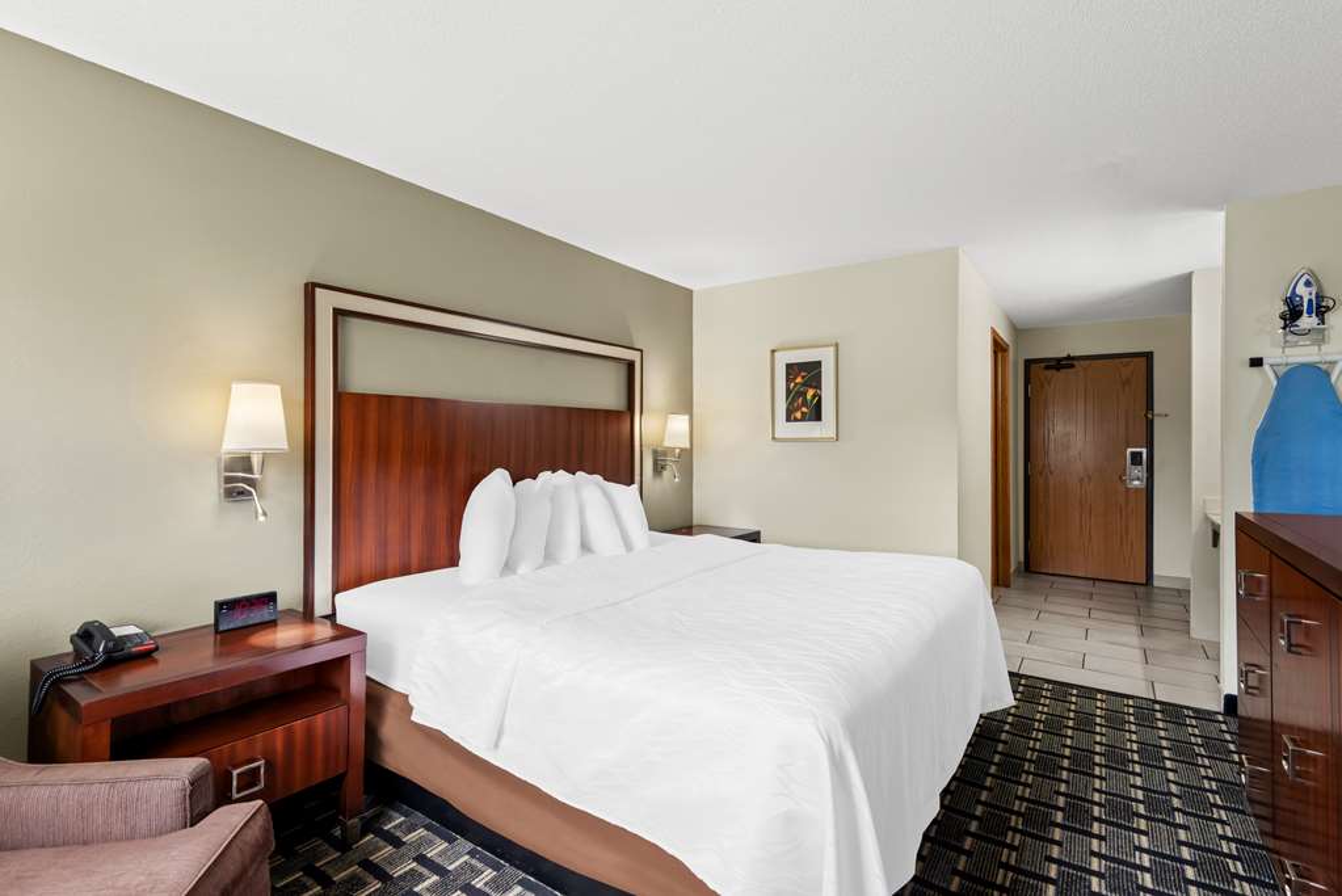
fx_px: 597
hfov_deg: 96.7
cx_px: 671
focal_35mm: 16
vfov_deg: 73.8
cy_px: 448
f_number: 9
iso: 160
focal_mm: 16
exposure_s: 1/2.5
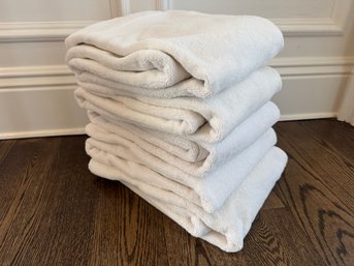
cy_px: 133
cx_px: 177
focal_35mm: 24
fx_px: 245
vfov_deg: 56.8
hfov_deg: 71.6
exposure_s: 1/60
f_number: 1.78
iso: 200
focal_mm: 6.76
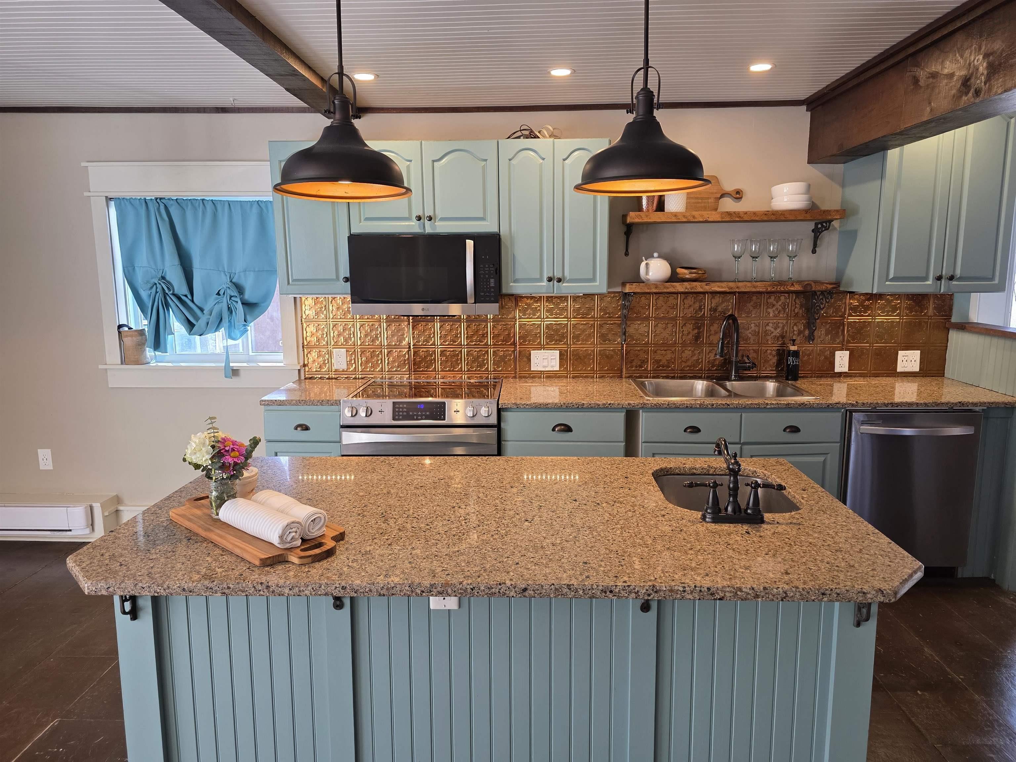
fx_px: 675
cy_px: 381
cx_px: 508
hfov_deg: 73.9
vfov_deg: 58.9
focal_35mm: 23
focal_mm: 6.3
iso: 160
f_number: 1.7
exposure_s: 1/120
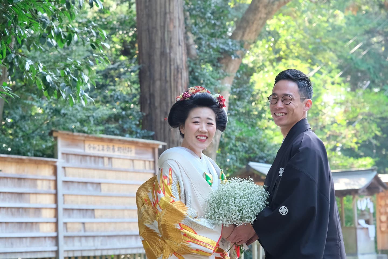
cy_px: 130
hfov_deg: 20.8
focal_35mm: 98
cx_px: 194
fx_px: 1056
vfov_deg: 14.0
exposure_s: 1/80
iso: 1600
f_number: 5
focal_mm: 65.2
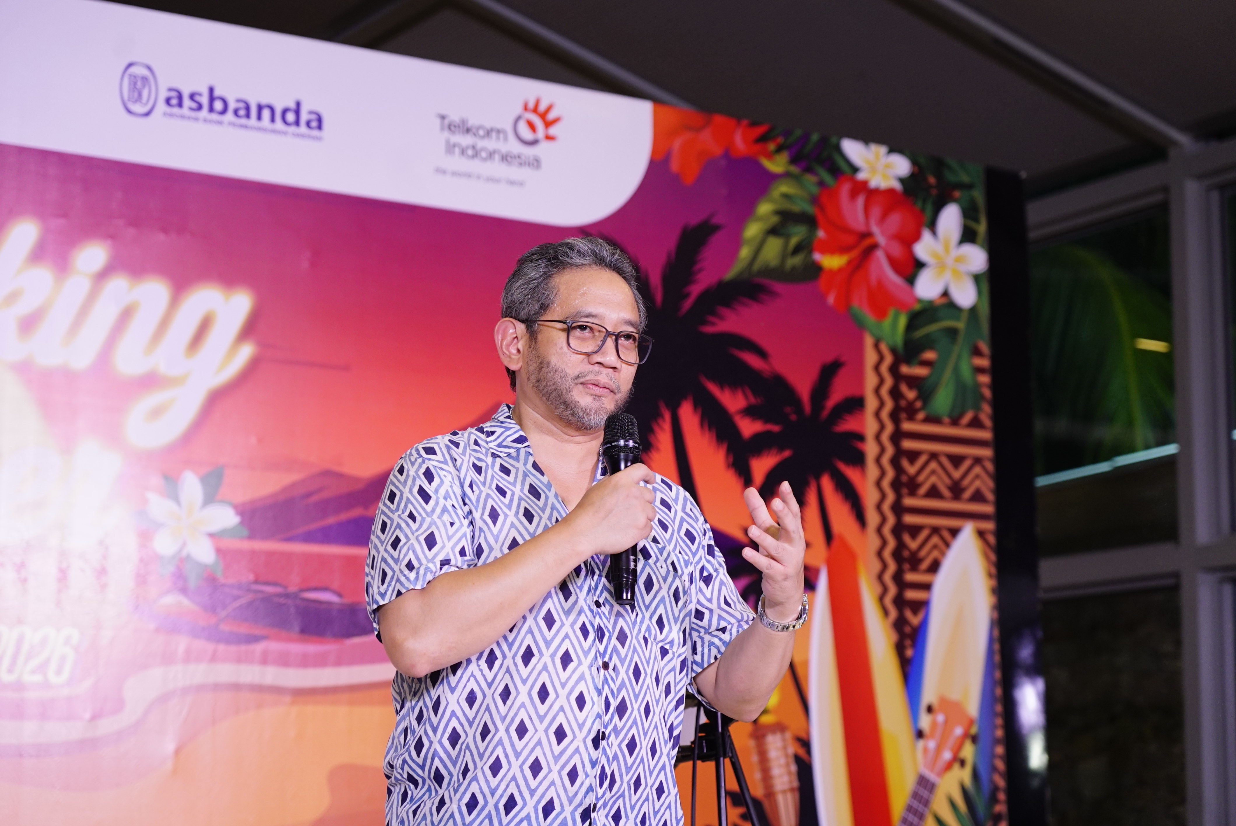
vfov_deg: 18.7
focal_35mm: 73
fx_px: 2508
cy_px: 413
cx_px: 618
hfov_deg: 27.7
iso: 1000
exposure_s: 1/160
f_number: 4
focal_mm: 73
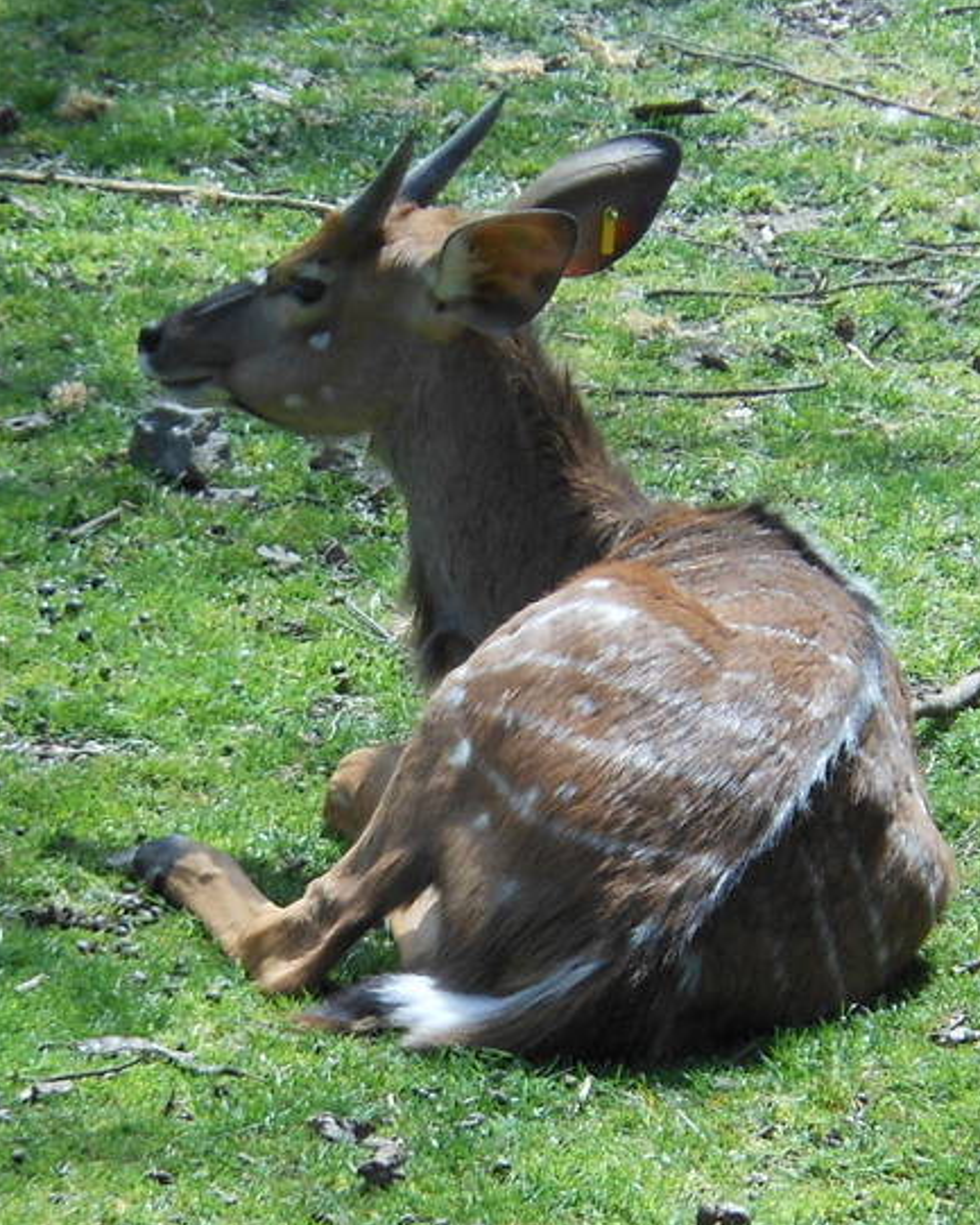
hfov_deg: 2.7
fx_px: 20515
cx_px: 484
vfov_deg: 3.4
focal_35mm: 566
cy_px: 738
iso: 80
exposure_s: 1/100
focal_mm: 35
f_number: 5.6
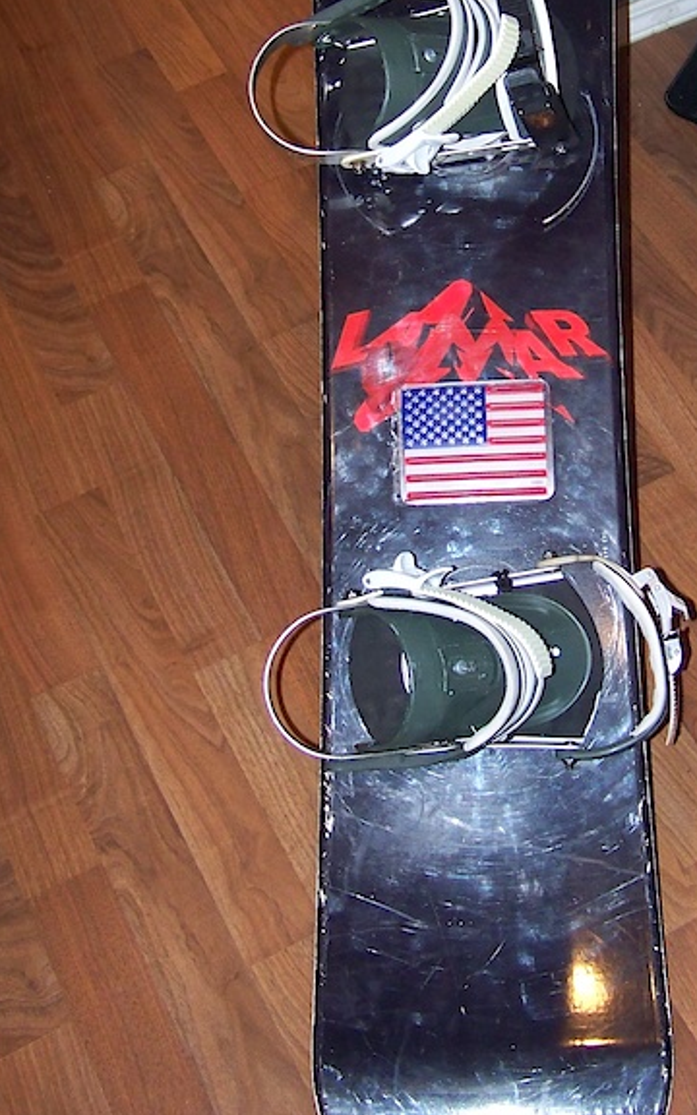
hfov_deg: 24.3
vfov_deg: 37.8
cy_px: 383
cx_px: 470
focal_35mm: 53
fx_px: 1611
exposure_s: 1/30
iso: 200
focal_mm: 5.85
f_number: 2.8
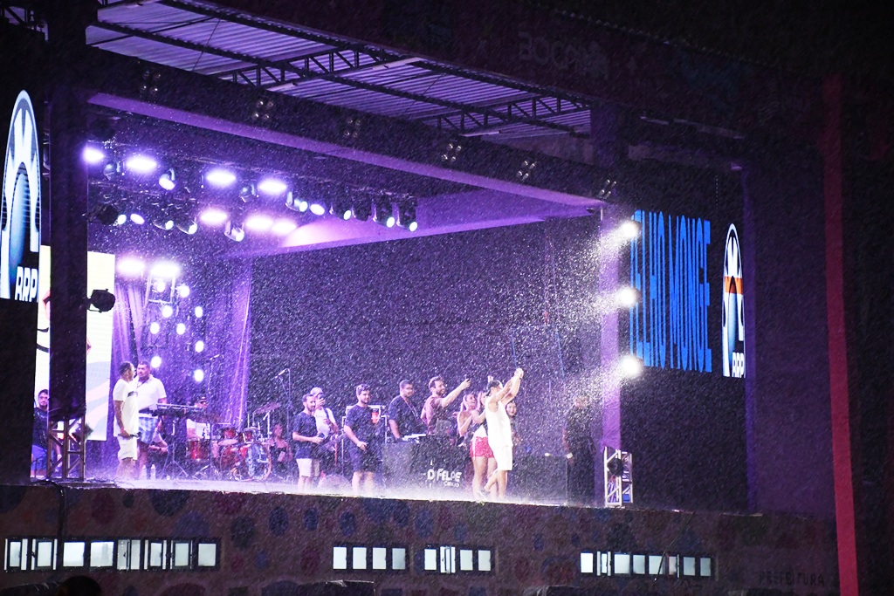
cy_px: 298
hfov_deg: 19.5
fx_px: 2608
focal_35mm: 105
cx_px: 447
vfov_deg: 13.0
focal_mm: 70
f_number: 5
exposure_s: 1/320
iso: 6400
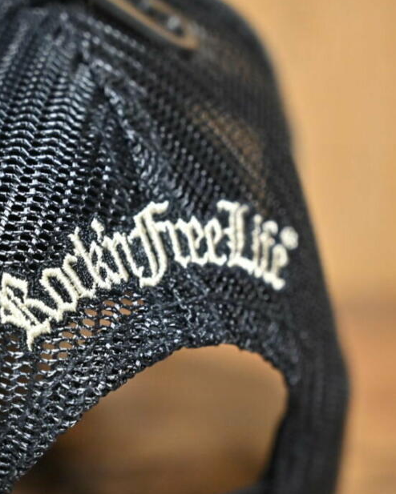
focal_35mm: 115
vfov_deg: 16.7
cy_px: 259
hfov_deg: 13.4
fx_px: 1684
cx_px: 120
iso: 3200
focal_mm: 70
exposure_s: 1/80
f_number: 4
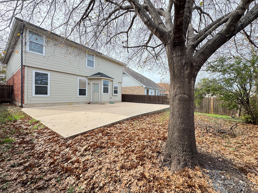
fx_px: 104
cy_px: 96
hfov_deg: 102.1
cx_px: 129
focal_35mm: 14
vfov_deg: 85.7
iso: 40
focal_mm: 2.22
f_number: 2.2
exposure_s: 1/281
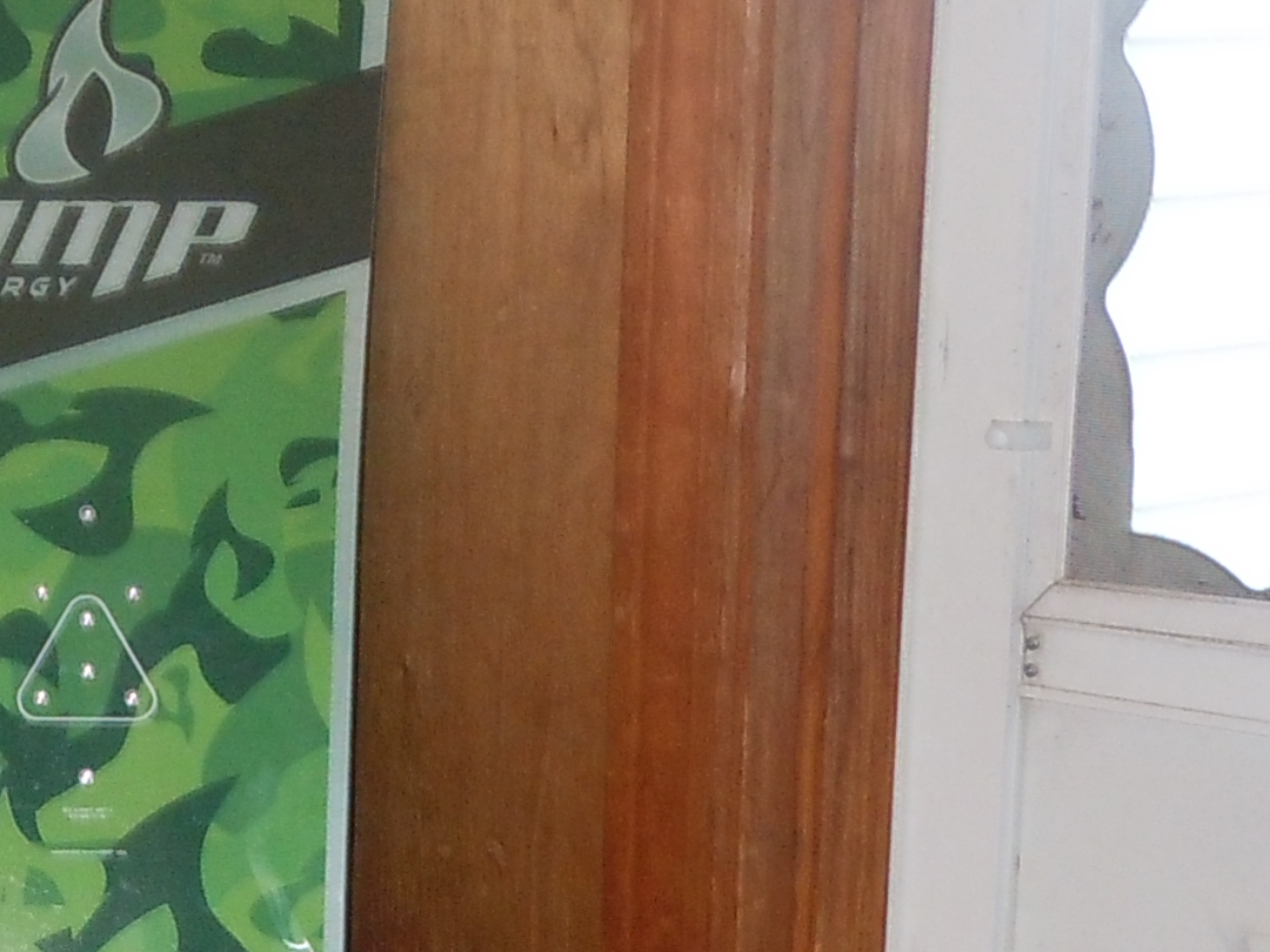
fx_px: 4403
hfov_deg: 16.1
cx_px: -13
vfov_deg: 12.2
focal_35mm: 120
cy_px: 951
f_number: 3.5
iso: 200
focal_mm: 5.4
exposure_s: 1/30
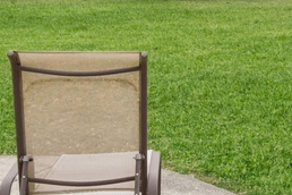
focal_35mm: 88
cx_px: 287
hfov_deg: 22.3
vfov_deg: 15.3
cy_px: 17
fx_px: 714
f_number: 8
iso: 200
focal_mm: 14
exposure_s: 1/200
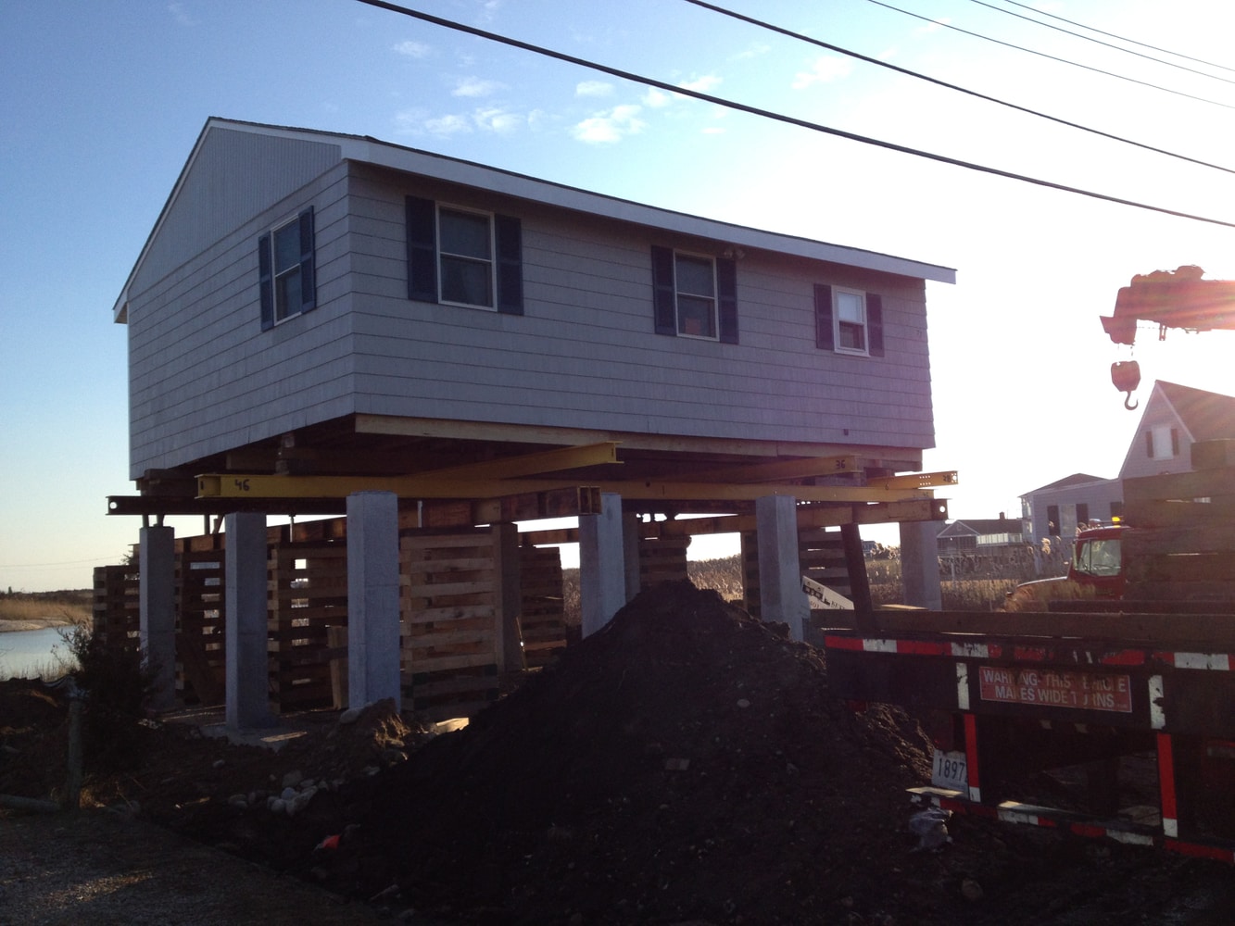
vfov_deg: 40.7
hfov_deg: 52.6
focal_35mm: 35
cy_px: 463
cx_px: 618
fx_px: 1249
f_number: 2.4
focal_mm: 4.28
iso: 80
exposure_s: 1/1623
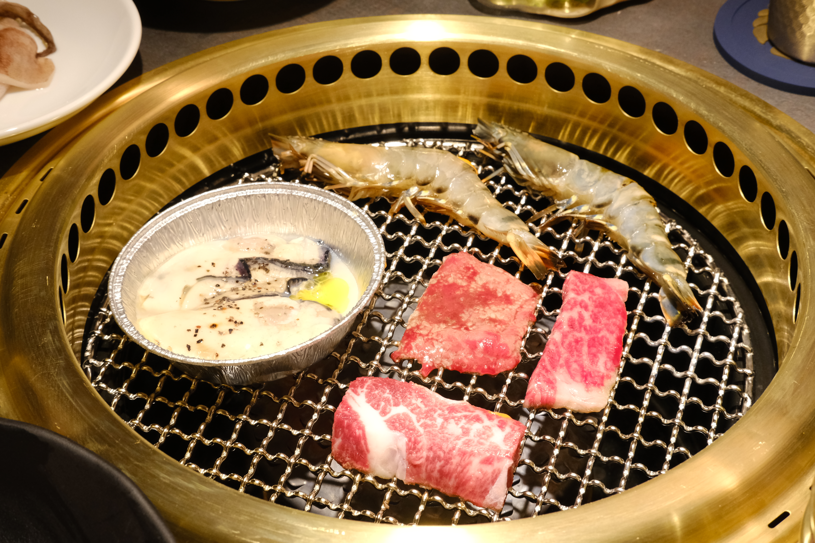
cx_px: 408
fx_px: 1200
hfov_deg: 37.5
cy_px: 272
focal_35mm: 53
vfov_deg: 25.5
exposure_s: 1/28
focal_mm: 35
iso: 2500
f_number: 10
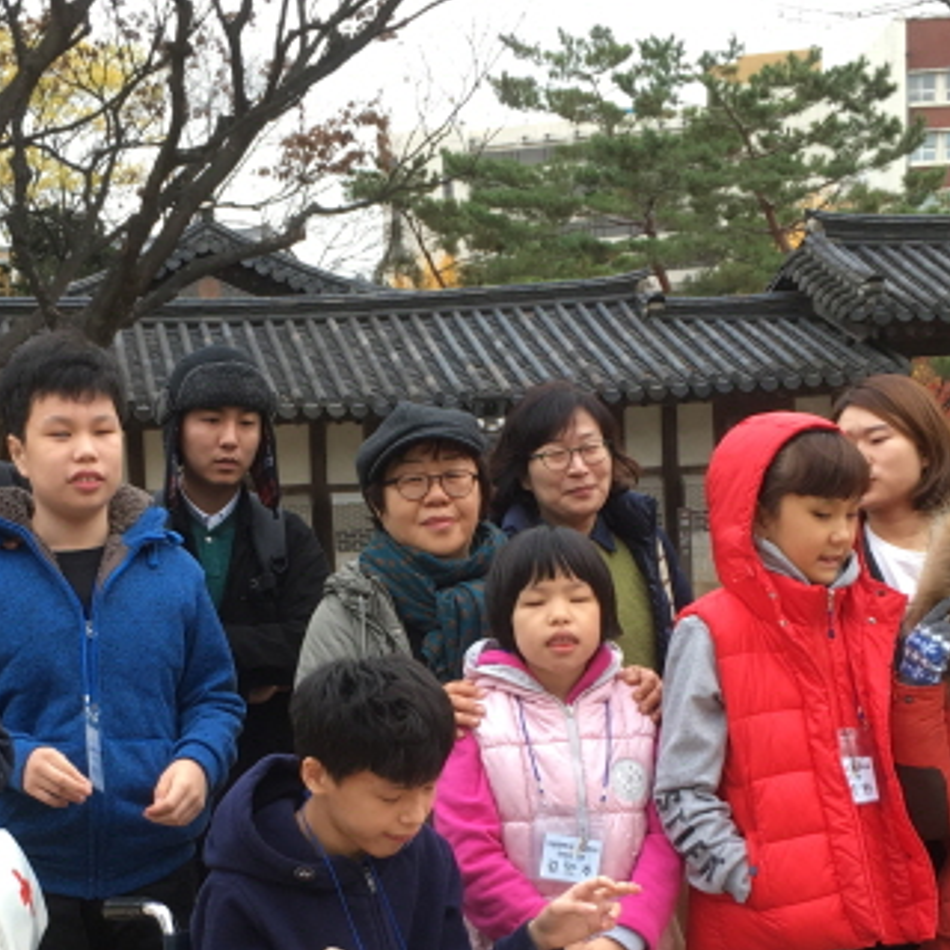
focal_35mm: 64
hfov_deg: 26.8
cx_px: 395
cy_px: 799
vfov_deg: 26.3
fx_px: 1987
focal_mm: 4.15
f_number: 2.2
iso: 40
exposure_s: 1/120
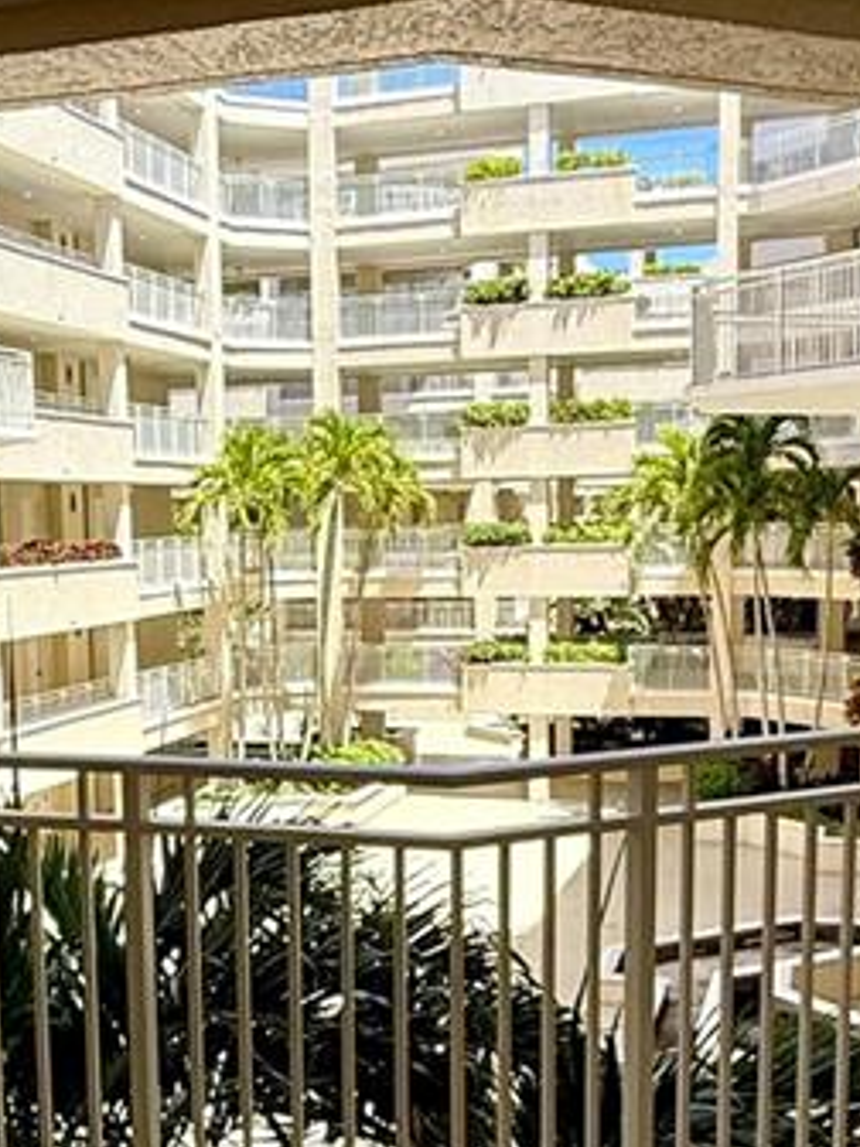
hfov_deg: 28.8
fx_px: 1656
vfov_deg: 37.8
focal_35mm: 50
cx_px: 256
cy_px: 758
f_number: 2.2
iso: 50
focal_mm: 2.22
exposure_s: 1/914
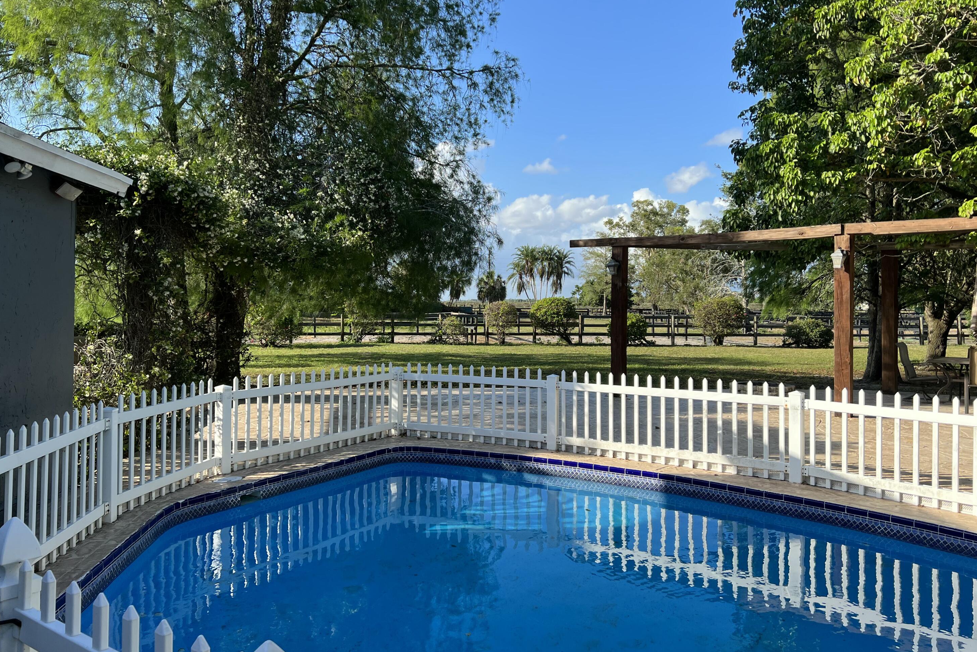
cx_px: 477
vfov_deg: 46.4
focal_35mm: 28
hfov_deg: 65.5
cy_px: 303
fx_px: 760
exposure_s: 1/1972
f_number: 1.5
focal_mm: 5.7
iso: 50
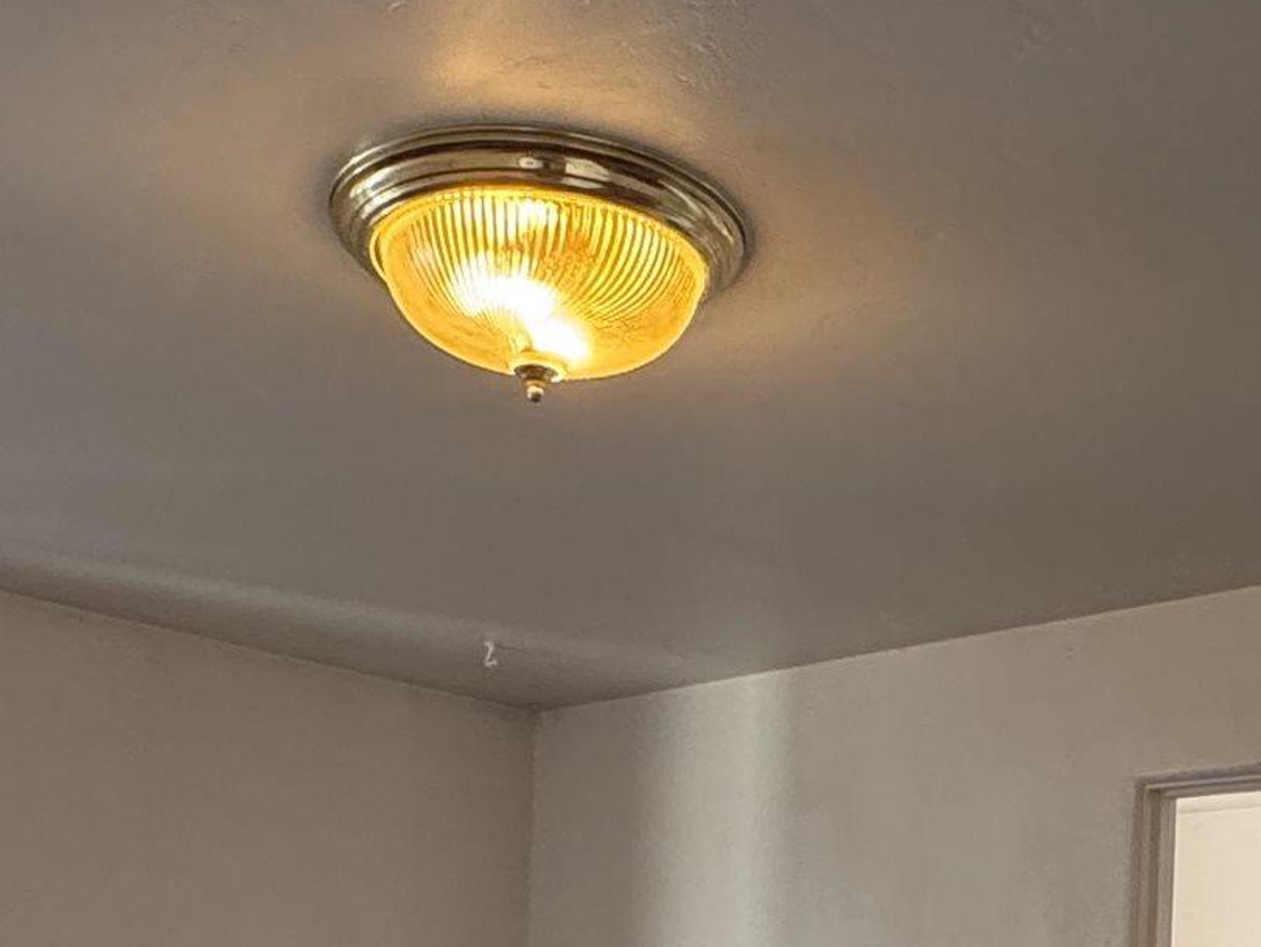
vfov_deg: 25.0
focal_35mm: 53
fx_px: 1932
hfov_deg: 36.0
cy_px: 1113
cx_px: 771
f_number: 2.2
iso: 400
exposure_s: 1/60
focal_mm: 2.22
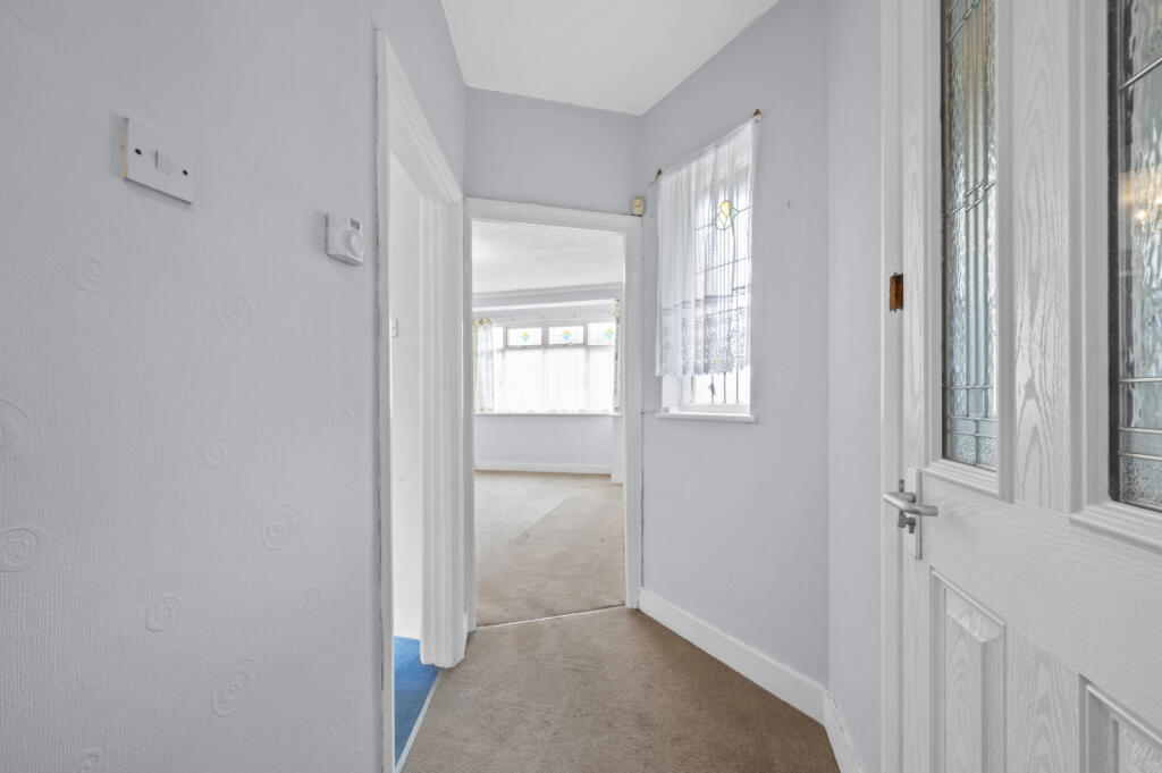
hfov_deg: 104.3
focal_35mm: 14
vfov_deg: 81.1
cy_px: 386
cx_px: 581
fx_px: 452
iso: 250
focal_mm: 14
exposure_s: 1.6
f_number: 16
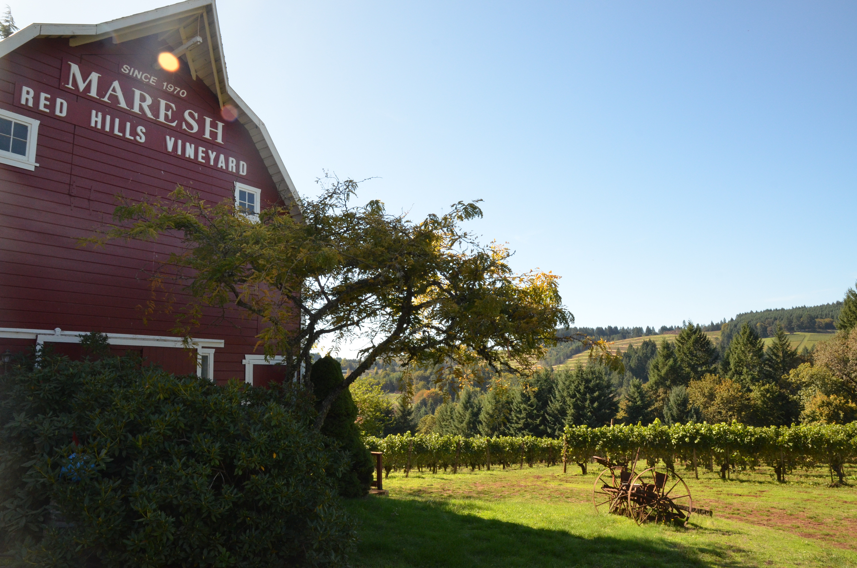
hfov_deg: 73.9
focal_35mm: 24
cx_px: 428
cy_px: 284
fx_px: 570
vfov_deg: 52.9
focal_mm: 16
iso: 1000
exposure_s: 1/400
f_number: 10
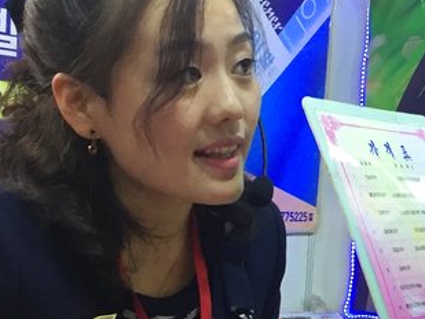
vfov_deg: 15.2
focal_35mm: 96
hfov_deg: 19.3
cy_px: 316
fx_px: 1179
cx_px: 512
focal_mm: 4.15
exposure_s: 1/30
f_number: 2.2
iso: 50
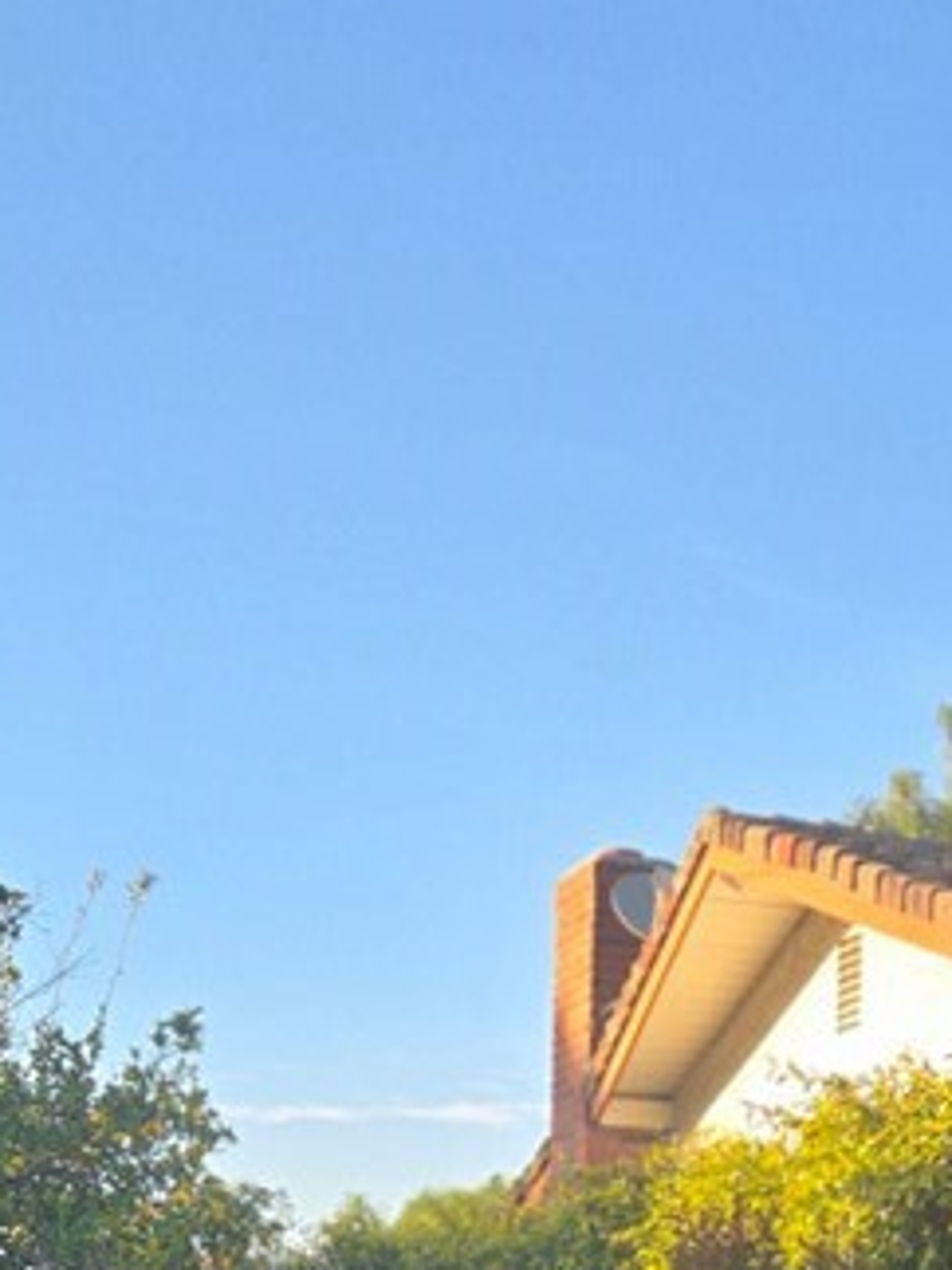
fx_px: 2679
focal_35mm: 73
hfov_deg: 20.0
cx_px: 716
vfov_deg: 23.3
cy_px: 1699
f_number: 1.8
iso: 80
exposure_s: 1/1429
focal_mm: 5.4
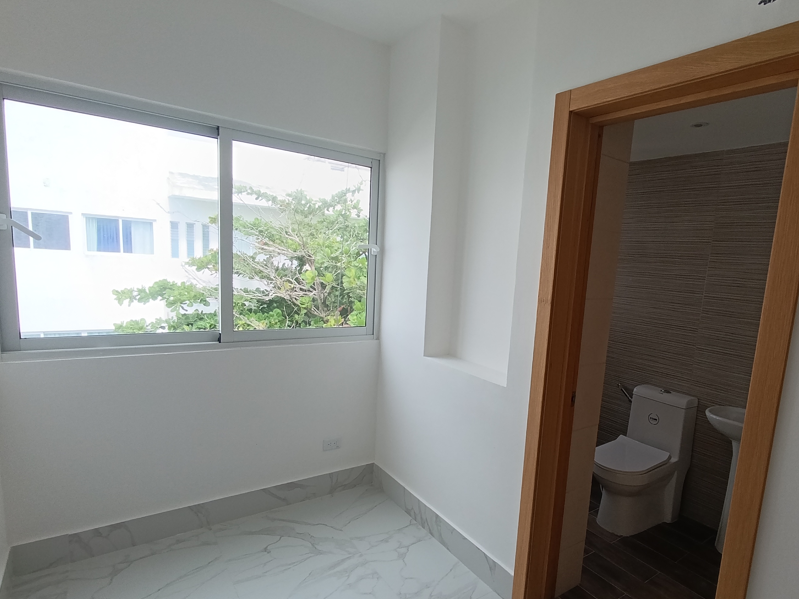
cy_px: 328
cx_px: 454
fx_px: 462
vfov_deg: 65.8
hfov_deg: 81.3
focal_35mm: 20
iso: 50
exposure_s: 1/198
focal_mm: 1.65
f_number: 2.2
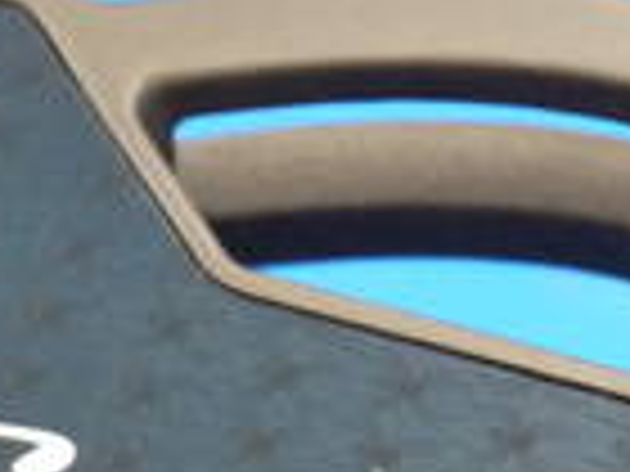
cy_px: 679
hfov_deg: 5.2
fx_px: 6970
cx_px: 76
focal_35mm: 383
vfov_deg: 3.9
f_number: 5.6
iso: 800
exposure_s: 1/80
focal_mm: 42
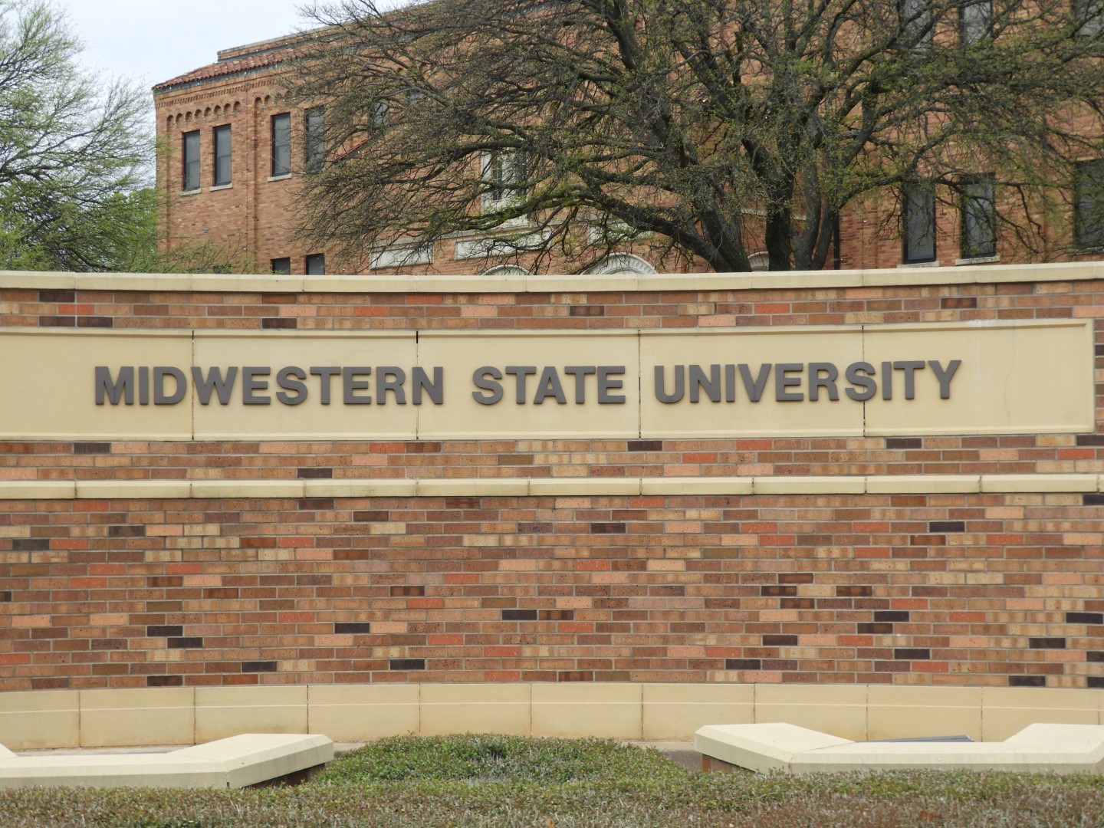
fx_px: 2232
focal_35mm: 70
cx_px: 552
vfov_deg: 21.0
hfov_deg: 27.8
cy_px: 414
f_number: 4.5
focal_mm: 12.5
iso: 100
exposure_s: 1/320
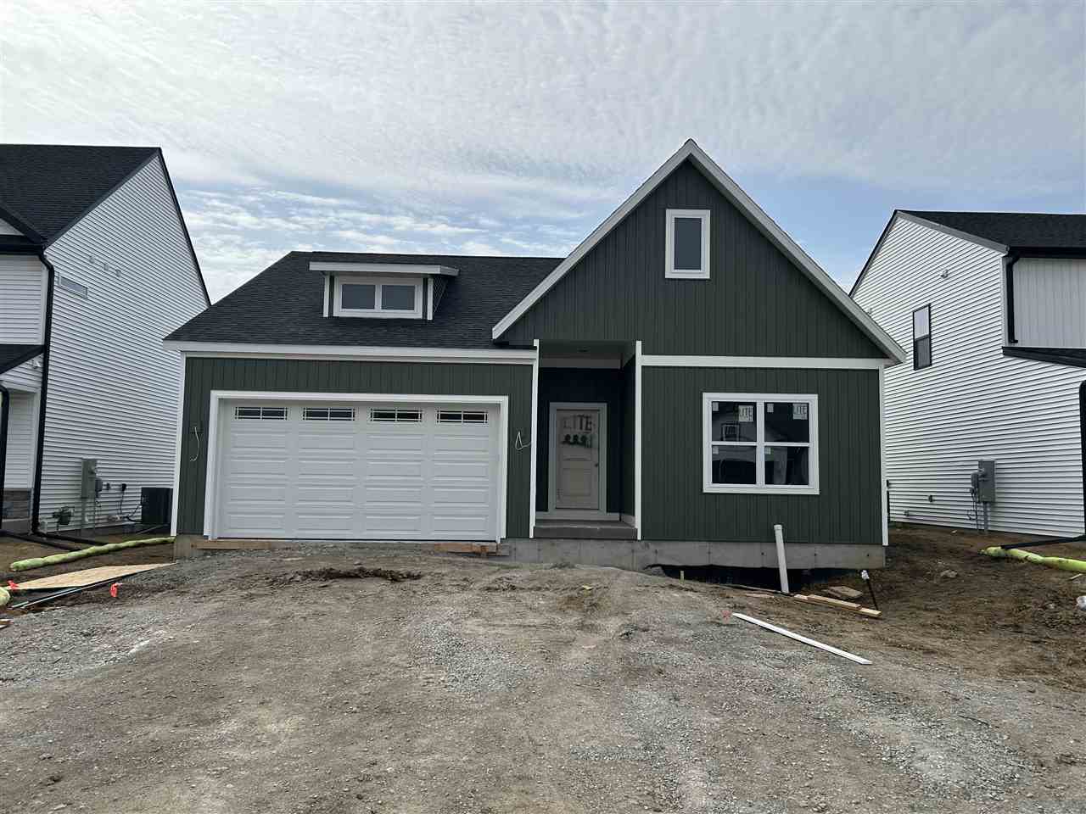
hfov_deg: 67.3
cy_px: 407
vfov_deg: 53.1
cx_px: 543
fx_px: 816
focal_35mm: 26
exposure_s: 1/8696
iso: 50
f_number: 1.5
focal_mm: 5.7
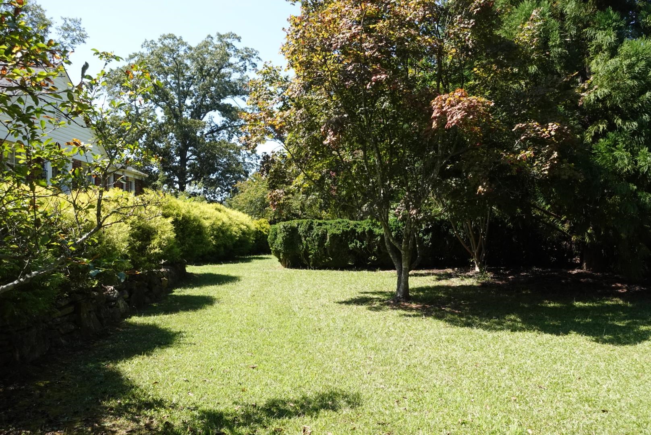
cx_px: 326
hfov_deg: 57.2
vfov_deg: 40.0
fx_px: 597
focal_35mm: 33
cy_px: 218
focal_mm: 12.79
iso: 1000
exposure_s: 1/320
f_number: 4
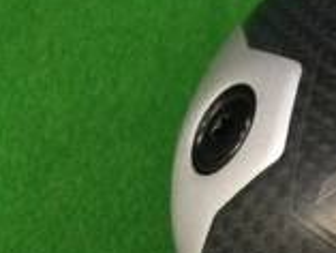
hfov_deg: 13.9
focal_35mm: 126
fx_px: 1224
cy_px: 249
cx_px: 610
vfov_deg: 11.7
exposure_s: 1/30
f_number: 2.4
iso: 80
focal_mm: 3.3
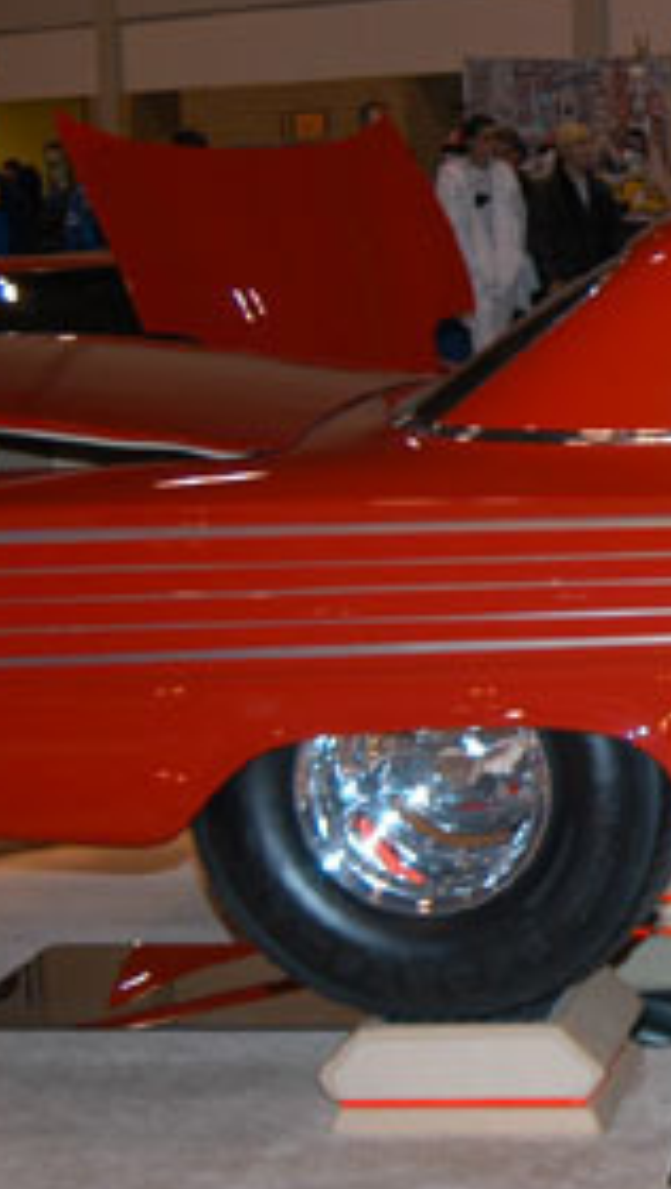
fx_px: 2871
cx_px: 1242
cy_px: 527
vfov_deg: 23.4
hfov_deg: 12.1
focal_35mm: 91
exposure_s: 1/60
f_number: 5
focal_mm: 24
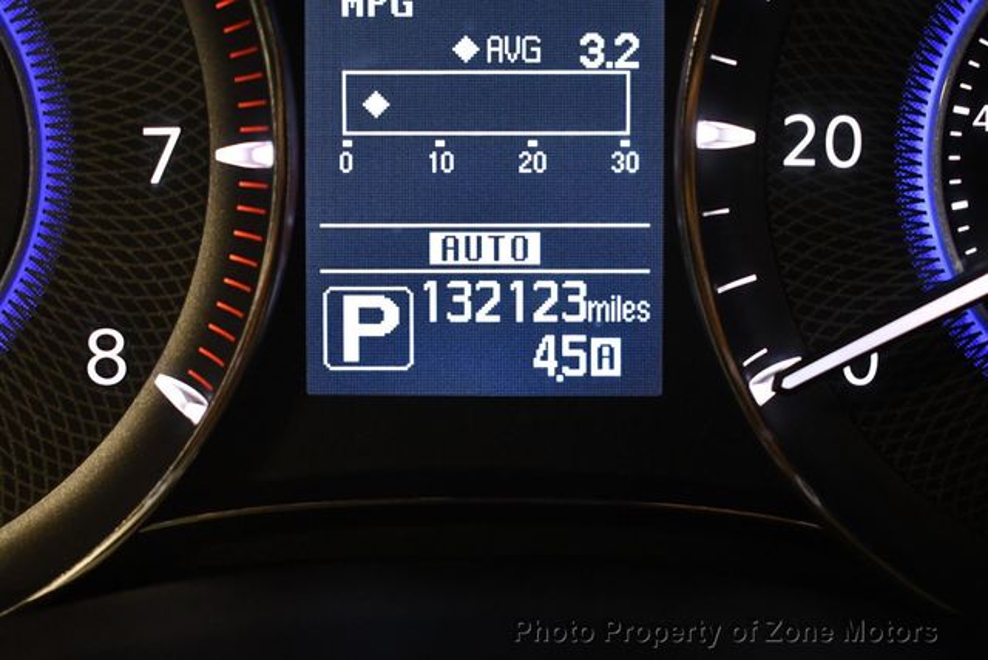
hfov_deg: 22.6
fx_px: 2472
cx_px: 494
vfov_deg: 15.2
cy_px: 330
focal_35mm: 90
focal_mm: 45
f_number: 5
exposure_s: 1/125
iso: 2800
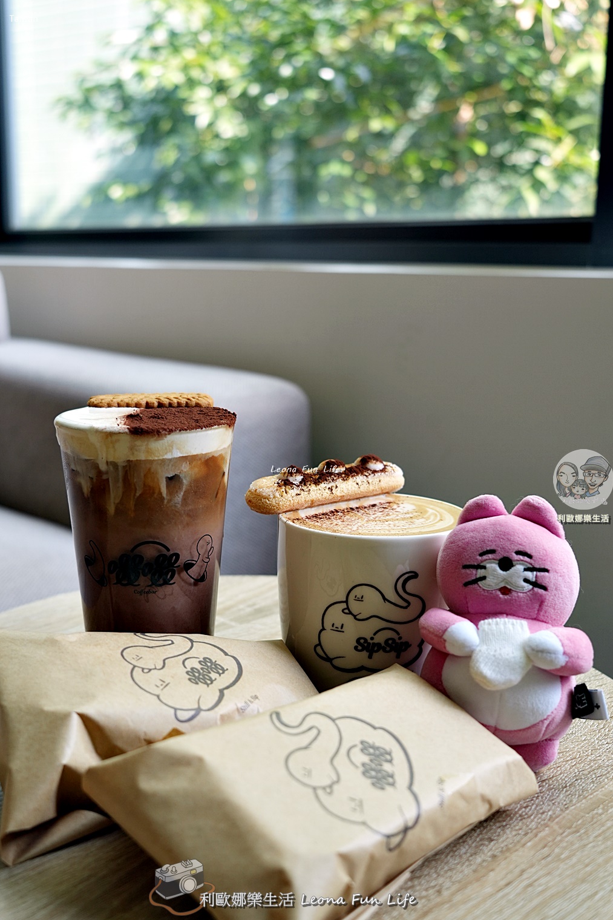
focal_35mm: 39
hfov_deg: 34.2
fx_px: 996
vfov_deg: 49.6
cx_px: 305
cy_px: 470
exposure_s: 1/160
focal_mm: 38
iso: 400
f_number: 5
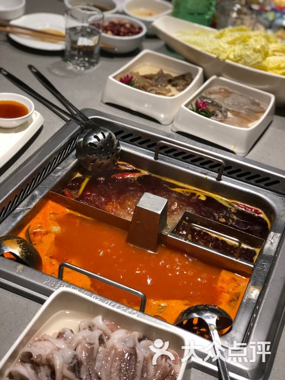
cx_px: 142
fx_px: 626
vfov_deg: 33.8
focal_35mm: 57
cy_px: 190
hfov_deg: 25.7
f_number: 2.8
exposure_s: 1/50
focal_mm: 6.6
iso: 125
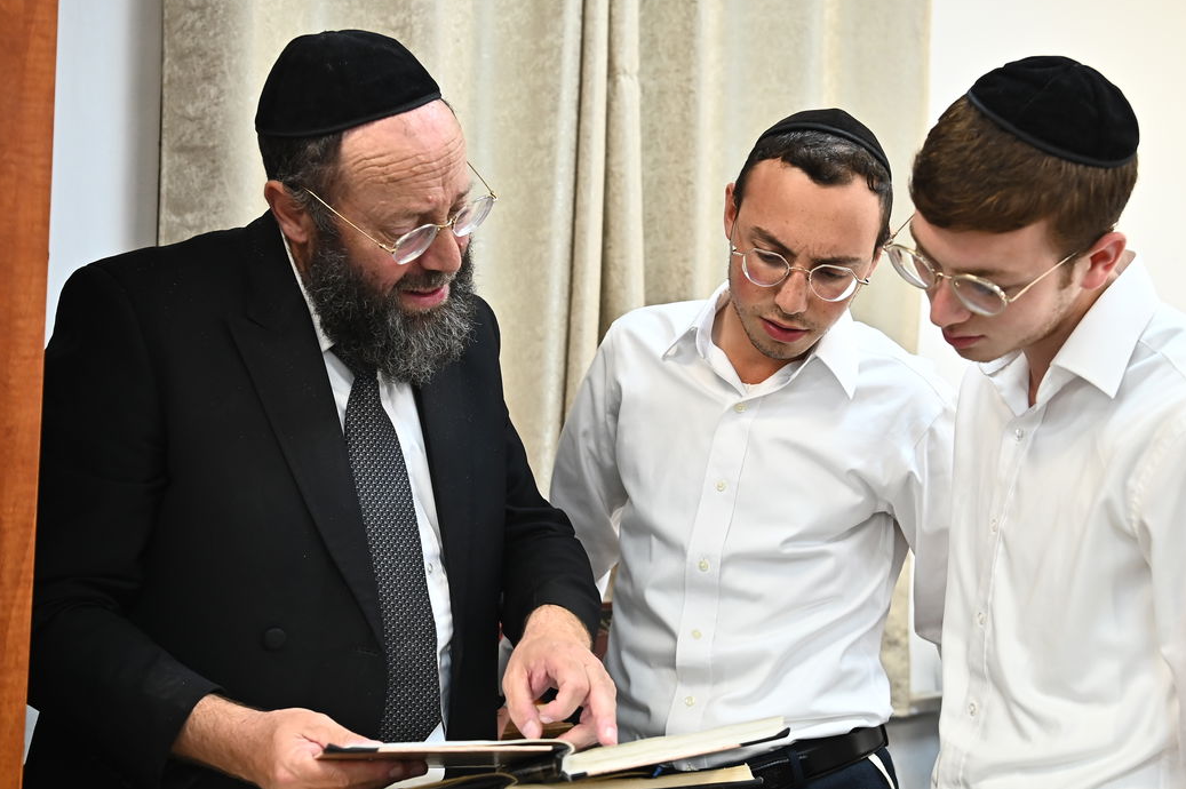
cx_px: 700
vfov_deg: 25.0
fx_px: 1778
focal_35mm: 54
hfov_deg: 36.8
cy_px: 378
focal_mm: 40
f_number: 3.5
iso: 1000
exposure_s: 1/160
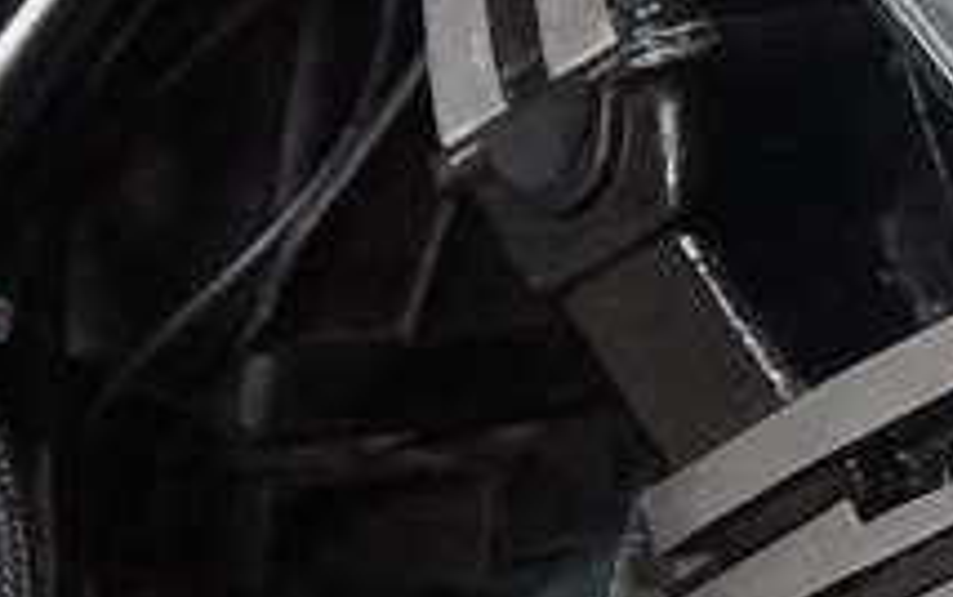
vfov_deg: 6.1
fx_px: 5473
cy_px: -599
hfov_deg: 9.6
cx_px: 1519
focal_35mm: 211
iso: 2500
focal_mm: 27
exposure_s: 1/160
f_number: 4.5
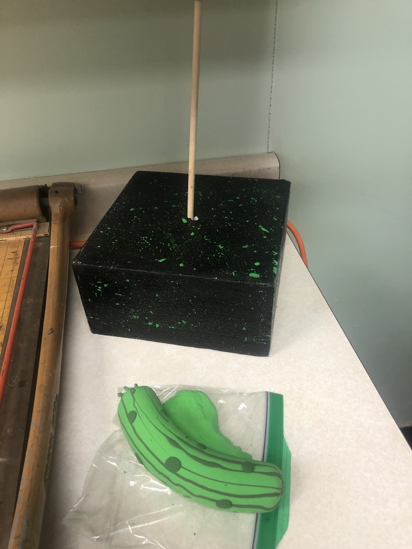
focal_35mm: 28
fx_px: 444
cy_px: 274
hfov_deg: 49.7
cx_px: 206
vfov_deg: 63.4
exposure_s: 1/20
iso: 40
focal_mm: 4
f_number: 1.8
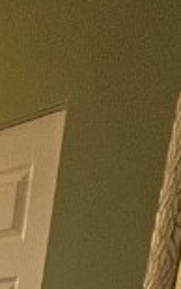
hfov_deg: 8.8
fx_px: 718
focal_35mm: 91
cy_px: 660
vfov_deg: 15.3
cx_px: -489
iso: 250
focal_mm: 1.57
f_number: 1.8
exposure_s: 1/60
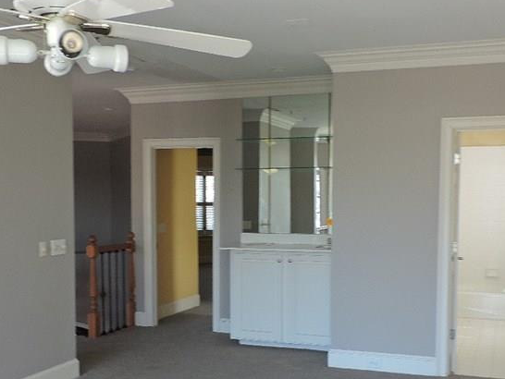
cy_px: 247
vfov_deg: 32.0
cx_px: 265
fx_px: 657
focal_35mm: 45
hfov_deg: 42.0
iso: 100
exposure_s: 1/30
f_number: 3
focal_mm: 4.3
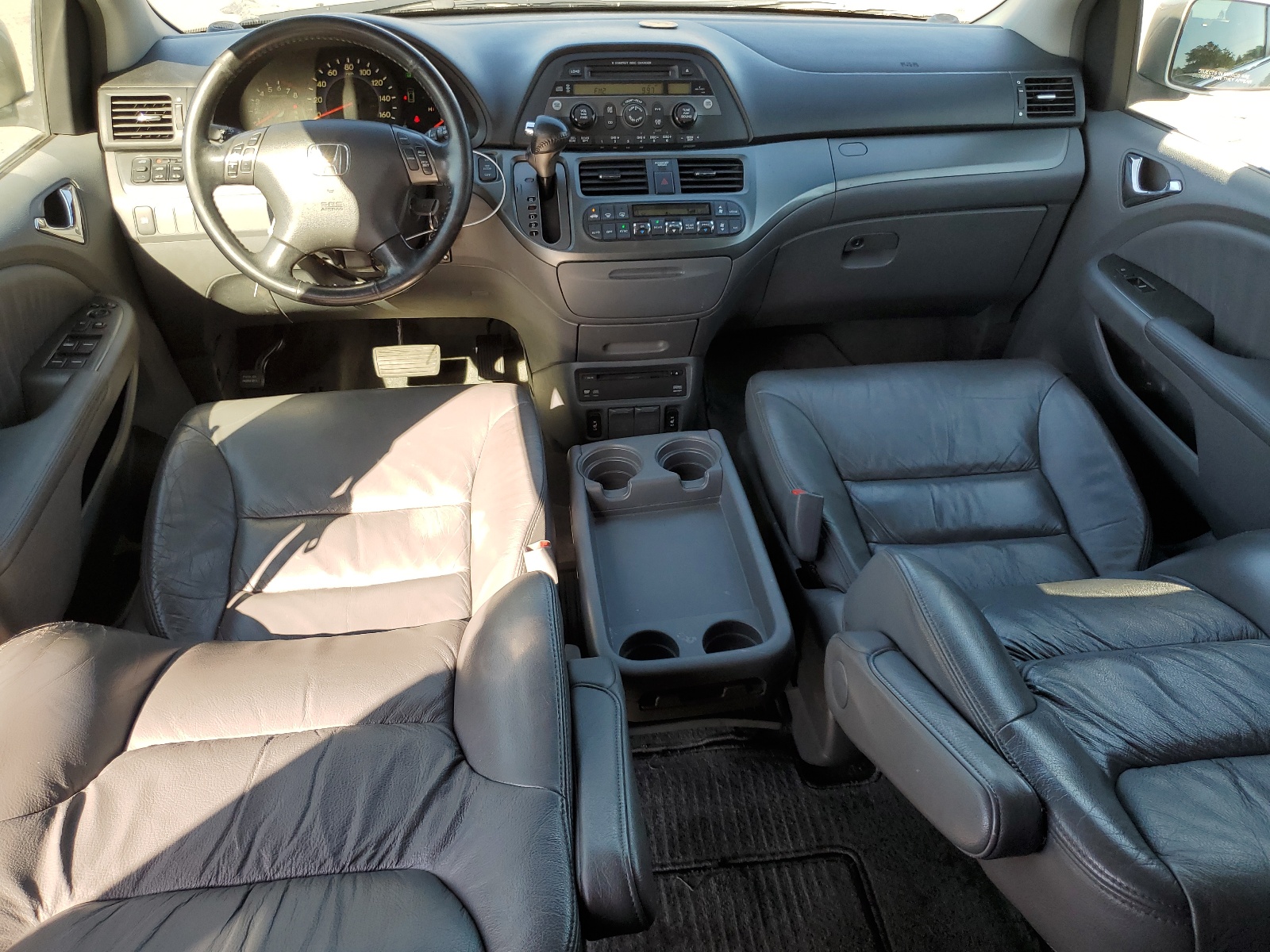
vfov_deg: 53.1
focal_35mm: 26
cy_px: 476
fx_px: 954
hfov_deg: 67.3
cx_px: 635
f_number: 1.5
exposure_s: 1/333
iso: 50
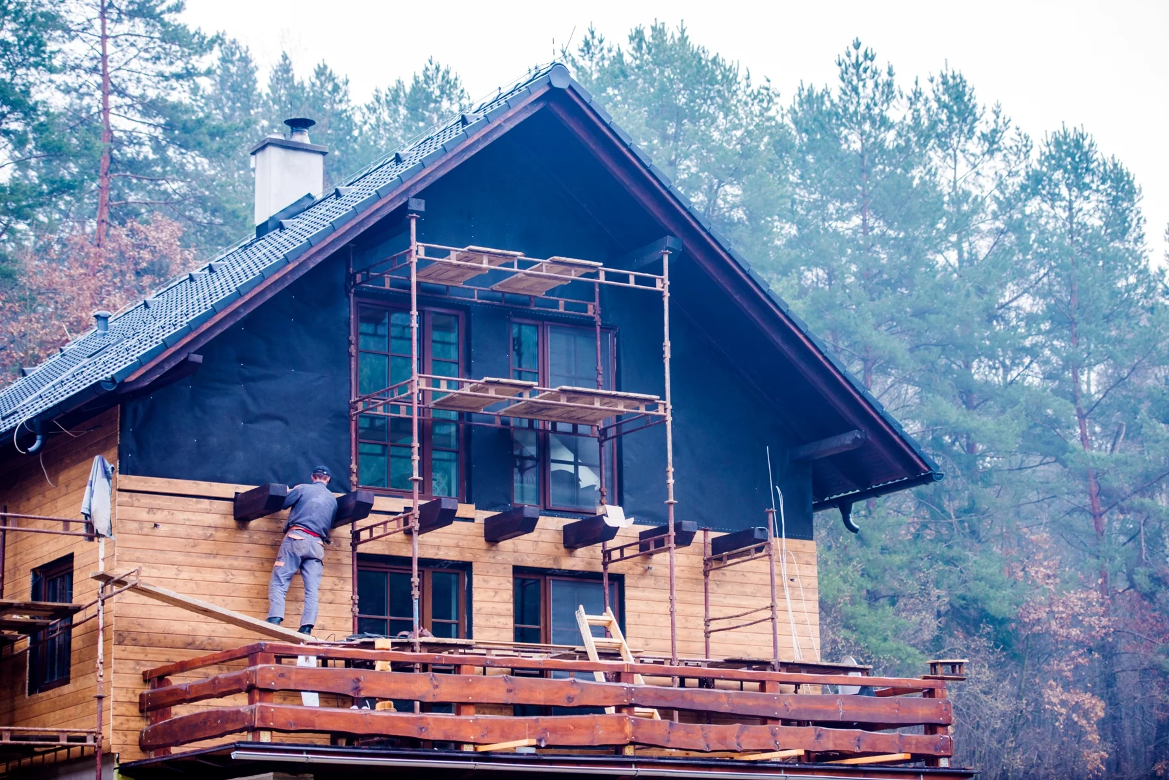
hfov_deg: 23.6
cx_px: 584
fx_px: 2793
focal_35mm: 86
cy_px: 390
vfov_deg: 15.9
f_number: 2.8
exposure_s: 1/320
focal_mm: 86
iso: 800
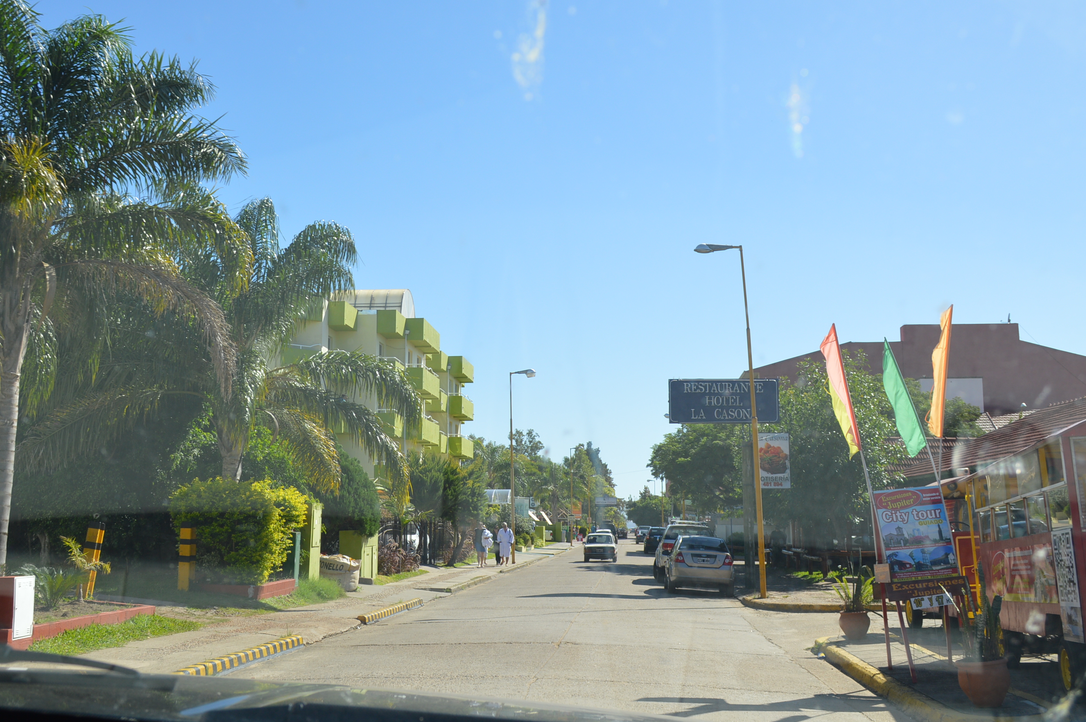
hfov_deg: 47.3
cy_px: 311
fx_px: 1236
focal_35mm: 41
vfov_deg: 32.5
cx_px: 459
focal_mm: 22
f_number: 7.1
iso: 100
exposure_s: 1/200
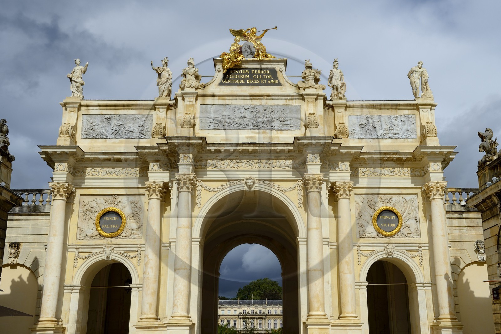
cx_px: 250
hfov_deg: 43.6
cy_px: 167
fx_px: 626
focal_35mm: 45
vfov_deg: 29.9
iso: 200
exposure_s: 1/400
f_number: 13
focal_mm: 45
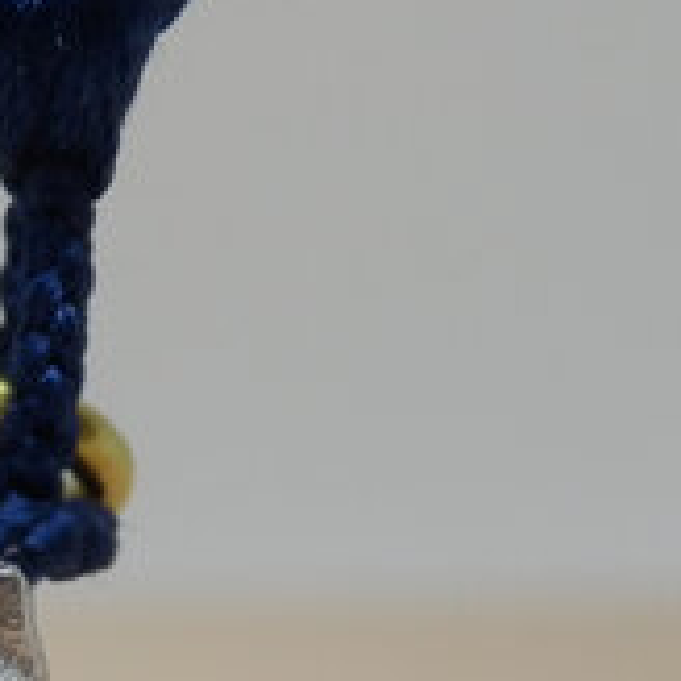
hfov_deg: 11.8
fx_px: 3227
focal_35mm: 145
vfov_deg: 11.6
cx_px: -149
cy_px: 947
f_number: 4
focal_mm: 7.4
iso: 80
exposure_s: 1/60
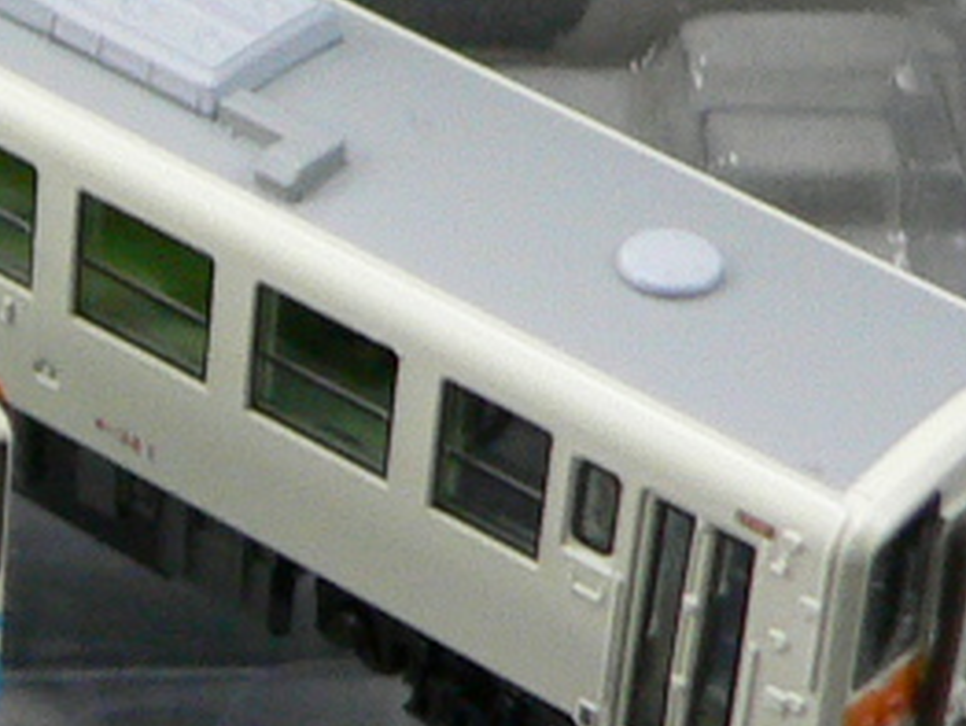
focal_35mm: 205
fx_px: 5726
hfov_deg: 9.4
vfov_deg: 7.2
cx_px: -498
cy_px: 4
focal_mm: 6.9
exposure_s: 1/20
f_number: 2.8
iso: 200
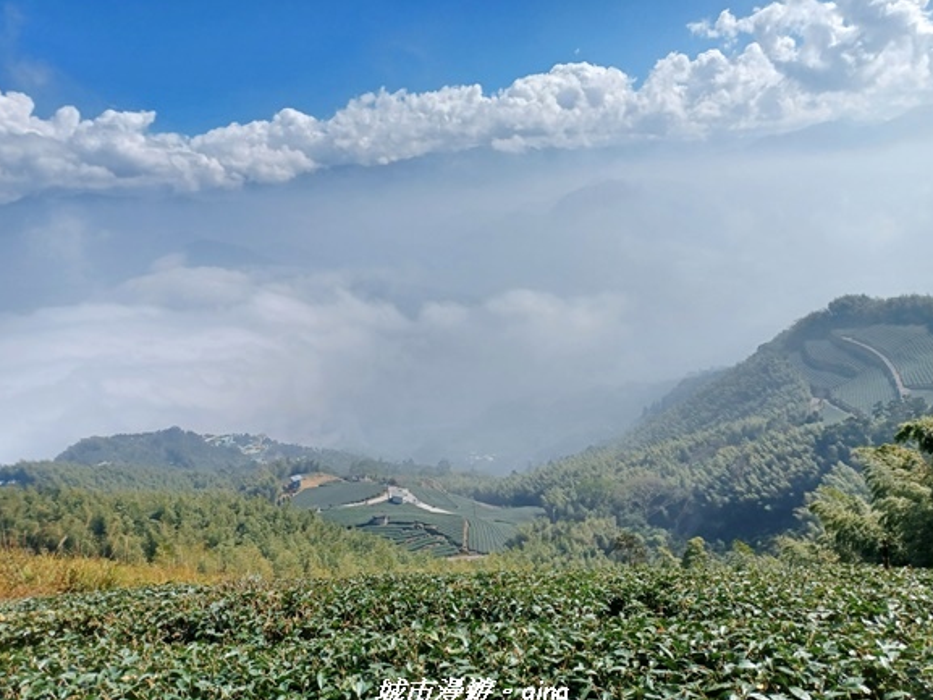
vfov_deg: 53.1
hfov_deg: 67.3
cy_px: 348
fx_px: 701
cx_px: 472
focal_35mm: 26
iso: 32
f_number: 1.8
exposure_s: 1/729
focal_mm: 4.6
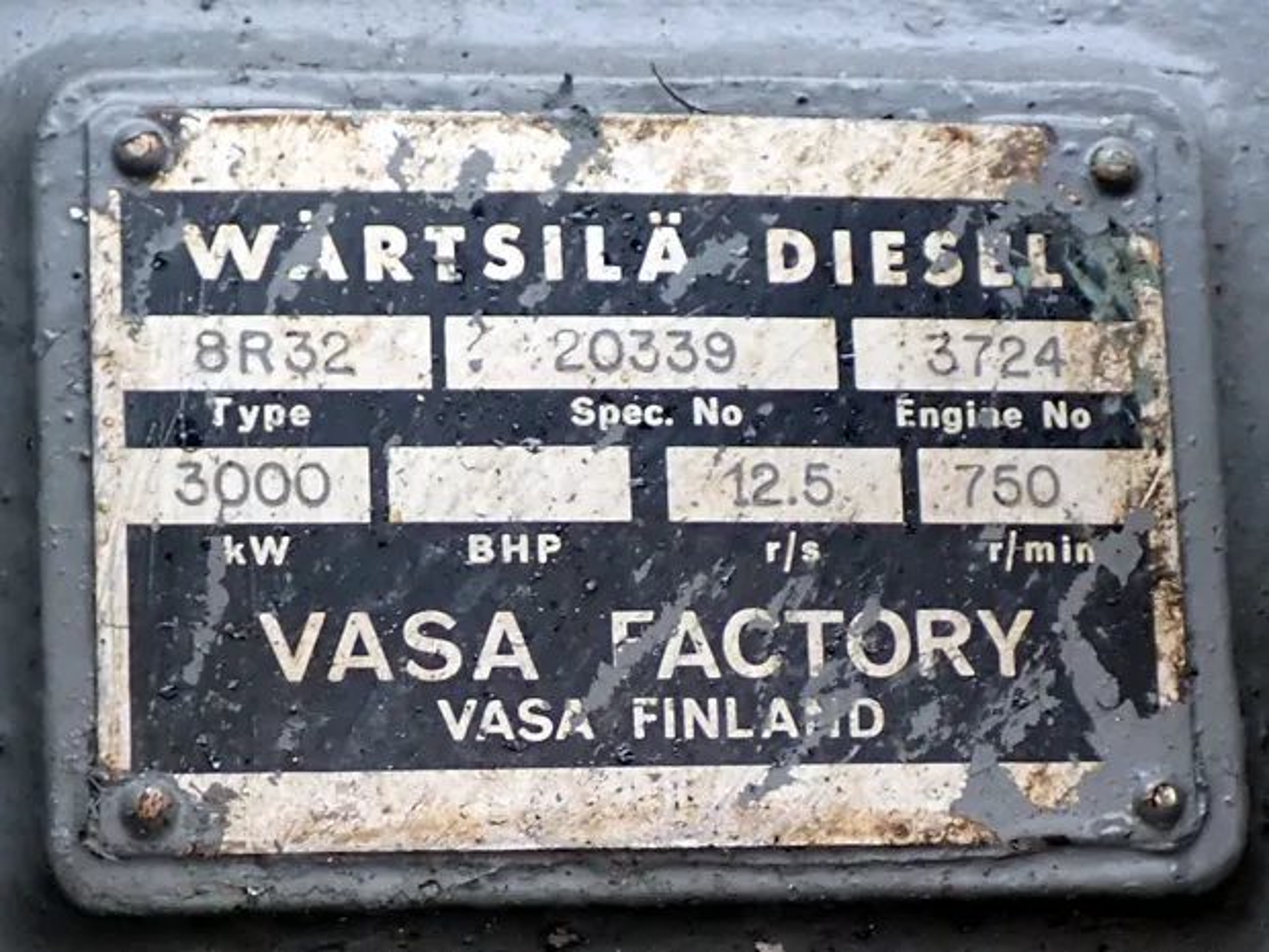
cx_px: 634
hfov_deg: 42.9
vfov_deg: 32.9
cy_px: 476
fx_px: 1613
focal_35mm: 44
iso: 200
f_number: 2.9
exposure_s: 1/125
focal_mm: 7.84
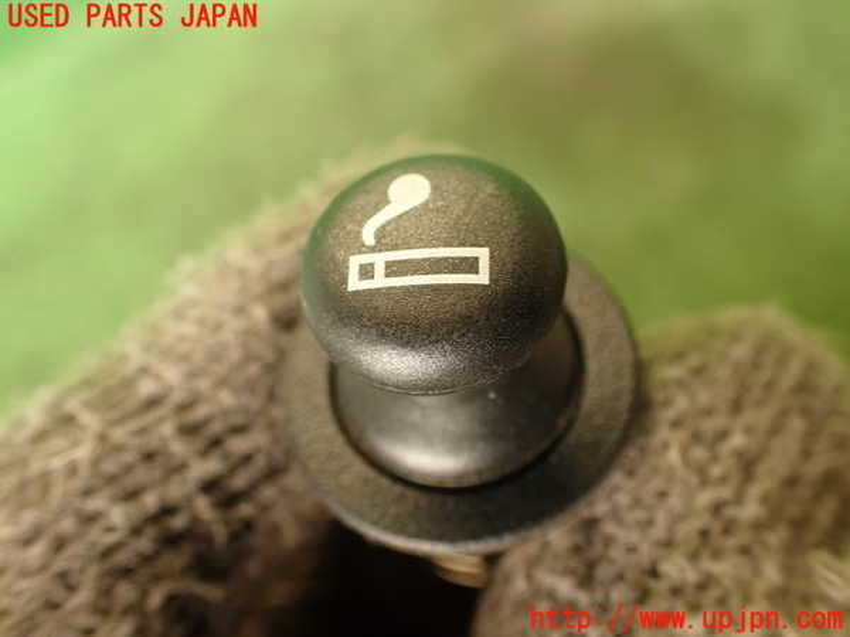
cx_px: 425
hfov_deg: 56.8
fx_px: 786
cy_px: 318
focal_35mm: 32
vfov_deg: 44.2
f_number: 2.4
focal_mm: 5.79
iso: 200
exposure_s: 1/30
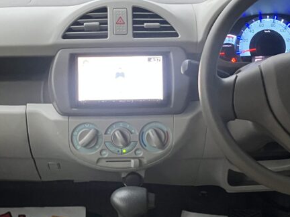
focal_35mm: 70
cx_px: 113
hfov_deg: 27.7
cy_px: 163
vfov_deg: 20.8
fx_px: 586
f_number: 1.8
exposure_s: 1/30
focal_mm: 3.99
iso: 500
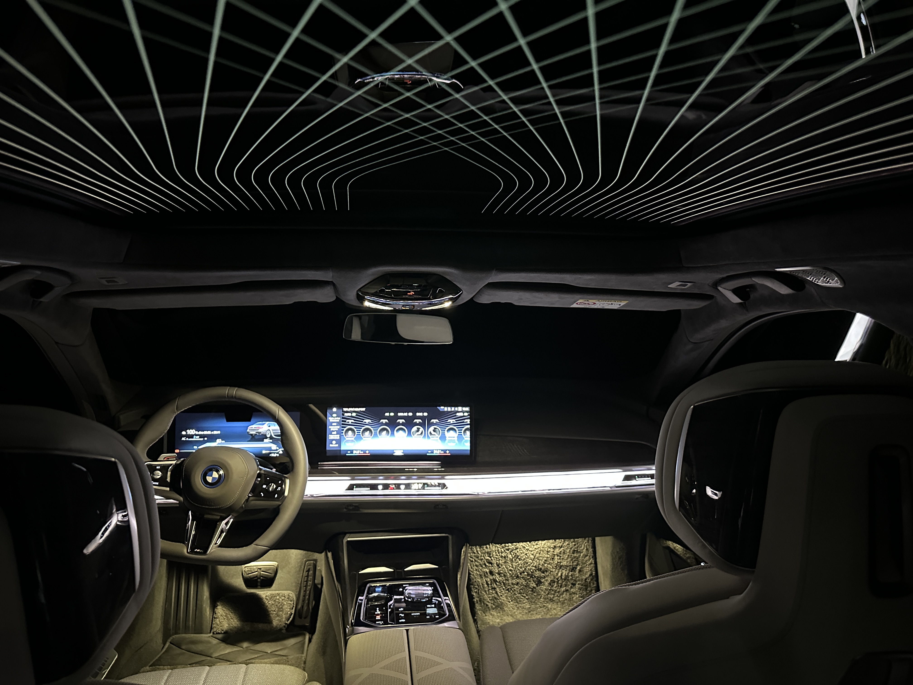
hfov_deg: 71.6
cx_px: 456
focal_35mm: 24
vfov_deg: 56.8
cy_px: 342
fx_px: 633
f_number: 1.78
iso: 2000
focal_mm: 6.86
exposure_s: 1/15
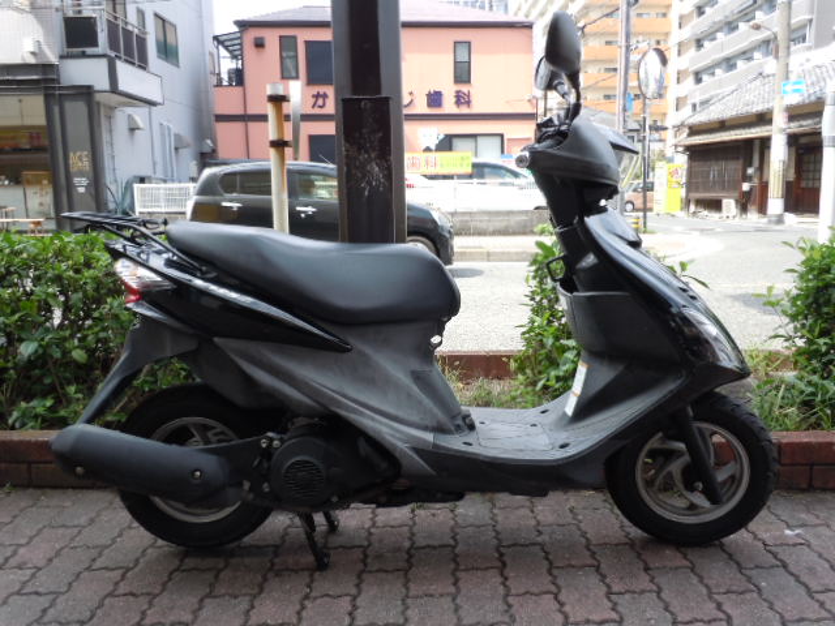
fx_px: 675
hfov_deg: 63.4
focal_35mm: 28
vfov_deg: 49.7
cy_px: 313
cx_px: 418
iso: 100
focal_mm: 5
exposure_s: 1/160
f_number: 3.7
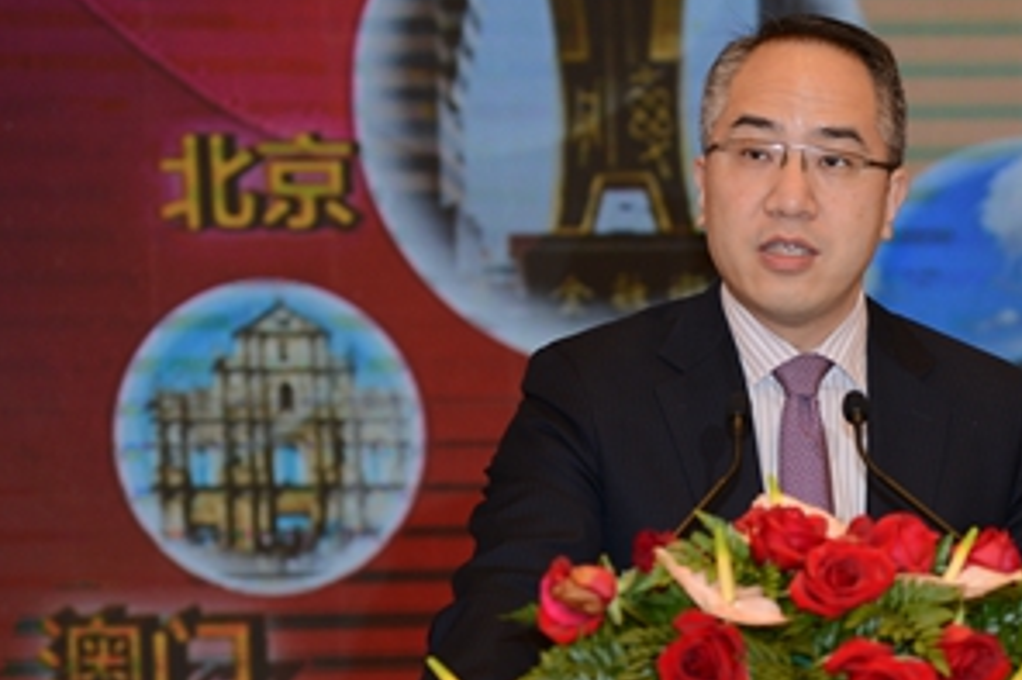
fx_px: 6951
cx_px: 811
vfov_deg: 5.6
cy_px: 450
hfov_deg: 8.4
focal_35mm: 245
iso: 640
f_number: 4.5
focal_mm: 145
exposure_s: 1/200
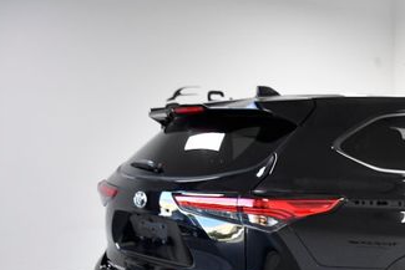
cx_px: 386
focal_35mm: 59
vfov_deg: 22.4
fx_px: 664
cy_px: 253
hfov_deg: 31.8
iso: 2500
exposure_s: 1/1000
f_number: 3.5
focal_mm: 20
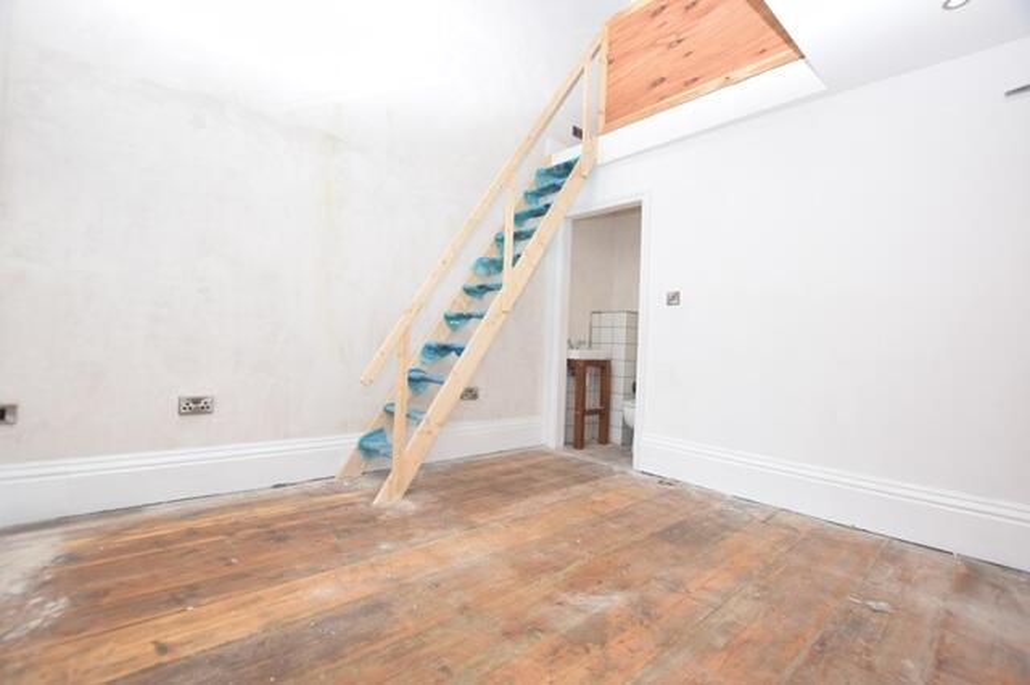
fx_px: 429
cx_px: 515
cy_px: 342
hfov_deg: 100.4
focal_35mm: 15
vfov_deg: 77.3
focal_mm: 10
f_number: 5.6
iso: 360
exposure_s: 1/125
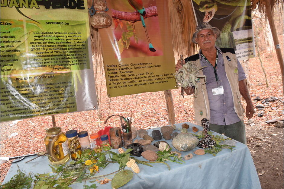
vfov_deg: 47.9
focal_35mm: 27
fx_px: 213
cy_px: 94
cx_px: 142
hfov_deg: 67.4
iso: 500
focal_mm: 18
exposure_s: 1/125
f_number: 5.6
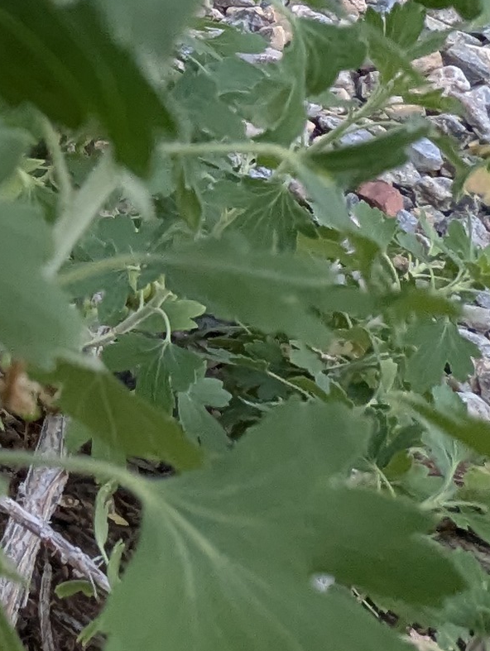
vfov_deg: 21.6
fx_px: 1564
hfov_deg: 13.3
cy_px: -151
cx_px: -686
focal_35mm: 83
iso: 103
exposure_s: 1/249
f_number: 2.2
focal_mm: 2.35
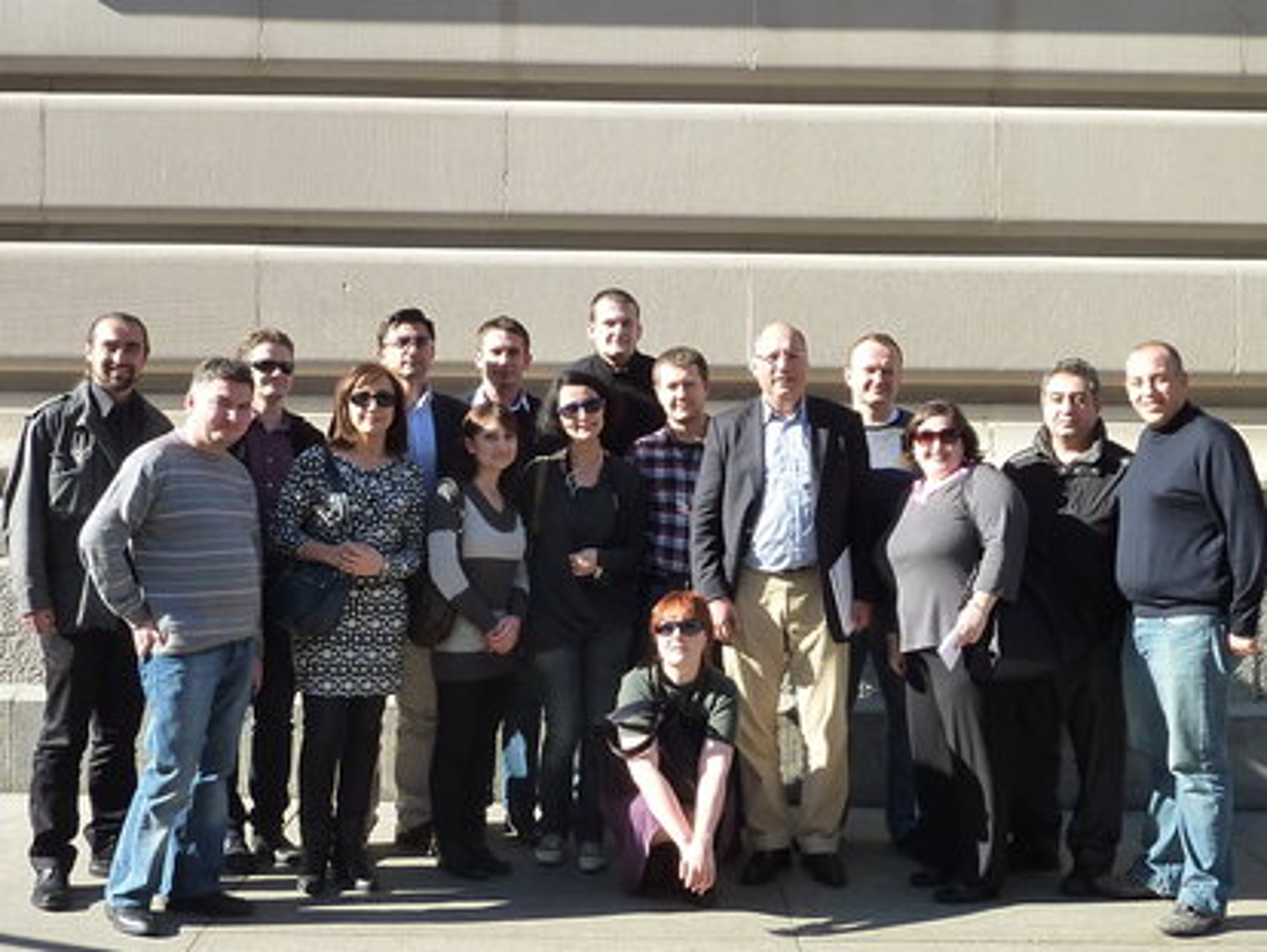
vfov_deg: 32.2
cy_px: 476
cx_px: 634
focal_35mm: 45
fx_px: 1648
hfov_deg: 42.1
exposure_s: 1/250
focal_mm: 4.1
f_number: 4
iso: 125
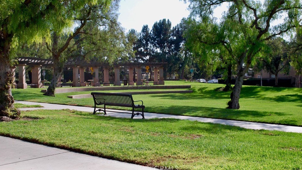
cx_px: 150
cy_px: 70
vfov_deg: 24.9
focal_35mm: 48
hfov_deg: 42.9
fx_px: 384
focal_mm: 30
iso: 100
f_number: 7.1
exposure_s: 1/200
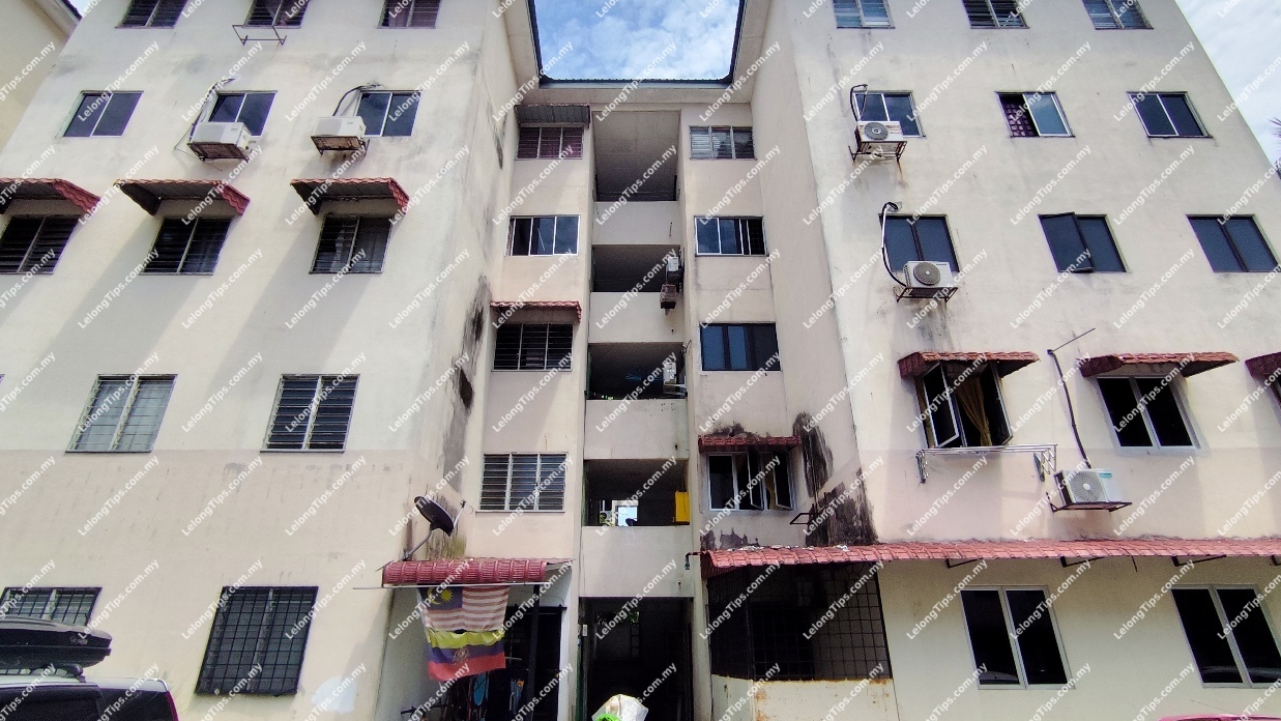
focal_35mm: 18
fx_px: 611
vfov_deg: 60.9
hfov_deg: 92.6
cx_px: 624
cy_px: 318
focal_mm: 1.65
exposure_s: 1/2492
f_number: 2.2
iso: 50
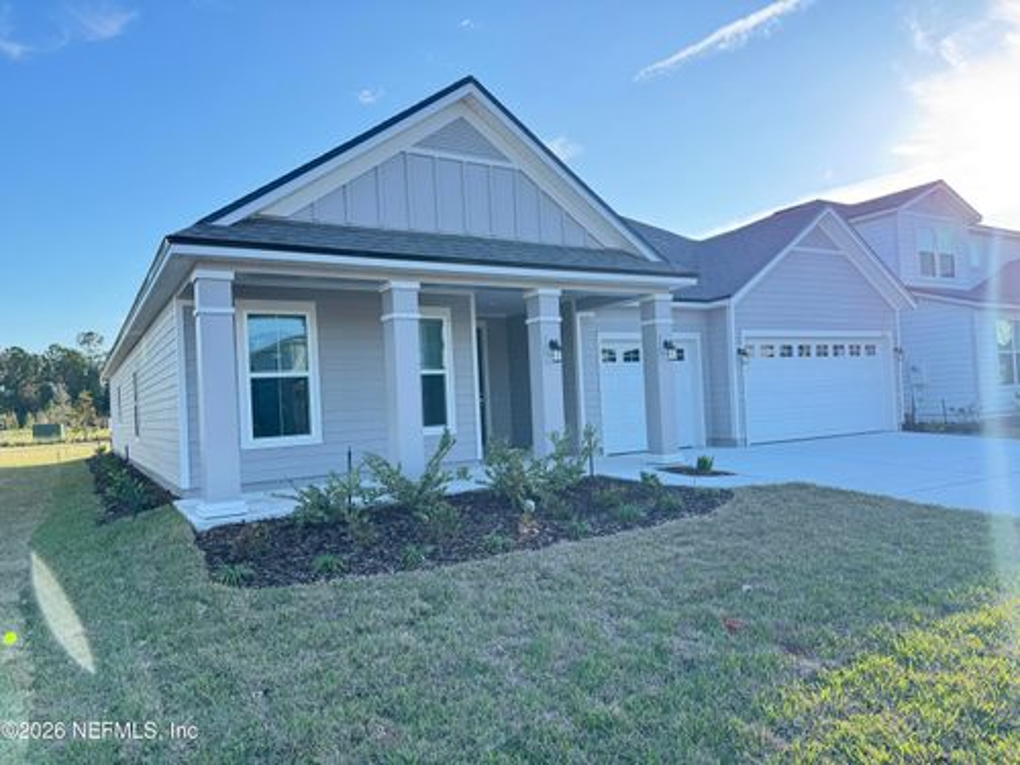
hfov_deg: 71.6
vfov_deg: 56.8
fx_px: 707
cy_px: 382
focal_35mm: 24
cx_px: 510
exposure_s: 1/812
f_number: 1.78
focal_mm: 6.76
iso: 80
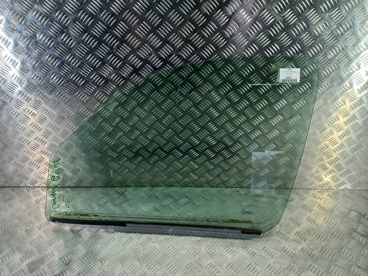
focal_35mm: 26
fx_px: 276
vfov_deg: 53.0
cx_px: 177
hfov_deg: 67.3
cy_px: 137
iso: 50
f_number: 1.8
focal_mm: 4.6
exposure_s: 1/50
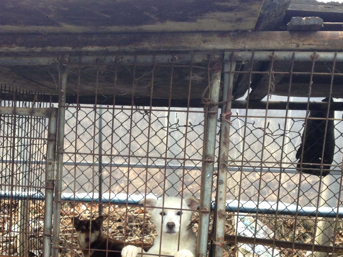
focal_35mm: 61
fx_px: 604
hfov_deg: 31.2
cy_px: 228
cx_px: 92
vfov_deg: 23.4
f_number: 2.4
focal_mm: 4.13
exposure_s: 1/125
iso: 50
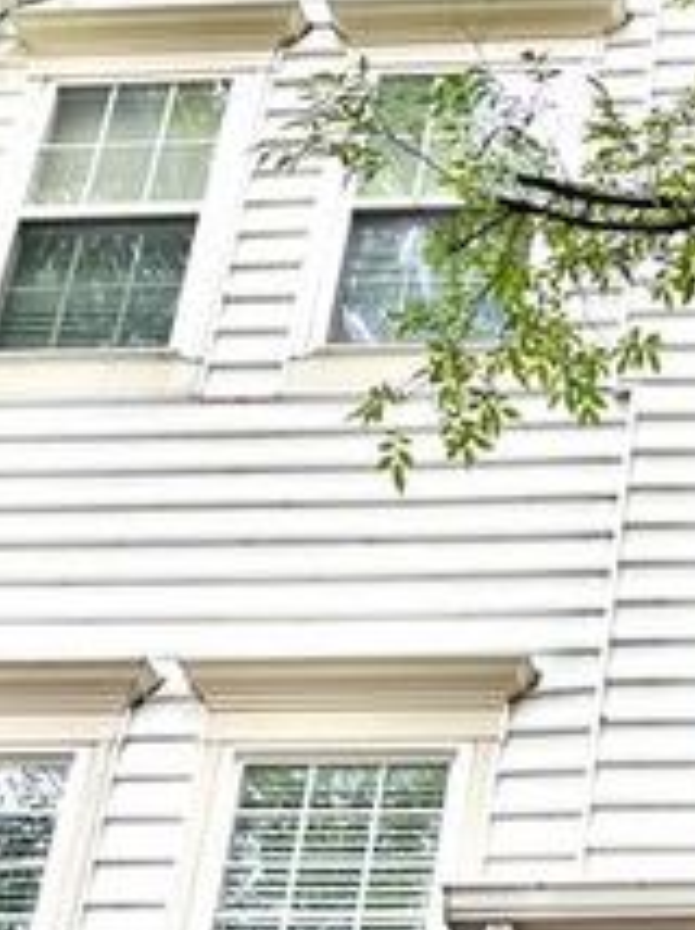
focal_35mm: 81
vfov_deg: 20.8
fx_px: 2173
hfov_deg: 17.0
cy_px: 1371
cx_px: 938
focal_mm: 5.7
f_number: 1.5
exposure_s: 1/130
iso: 32
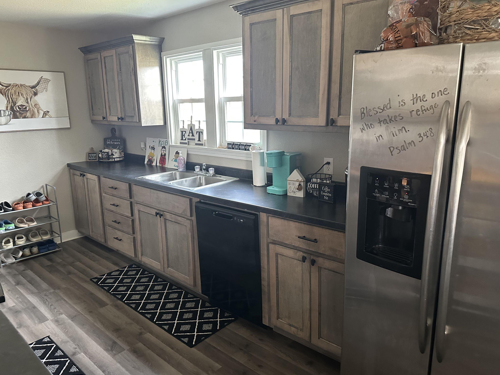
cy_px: 186
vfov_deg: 54.9
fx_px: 361
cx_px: 244
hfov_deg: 69.4
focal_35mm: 25
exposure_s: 1/60
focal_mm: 6.86
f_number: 1.78
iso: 500
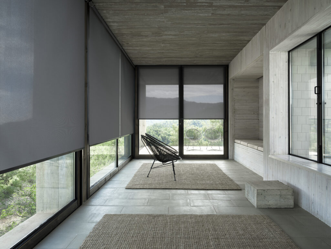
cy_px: 124
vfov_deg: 54.9
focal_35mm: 25
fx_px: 239
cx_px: 166
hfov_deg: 69.4
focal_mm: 32
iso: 100
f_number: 13
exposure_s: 1/20
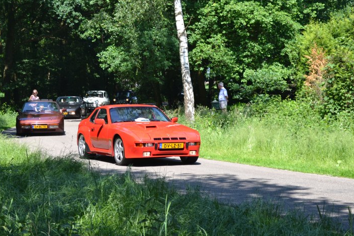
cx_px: 167
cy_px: 84
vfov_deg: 14.5
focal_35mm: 94
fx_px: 924
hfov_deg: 21.7
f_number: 5.6
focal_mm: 44
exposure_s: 1/125
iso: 100
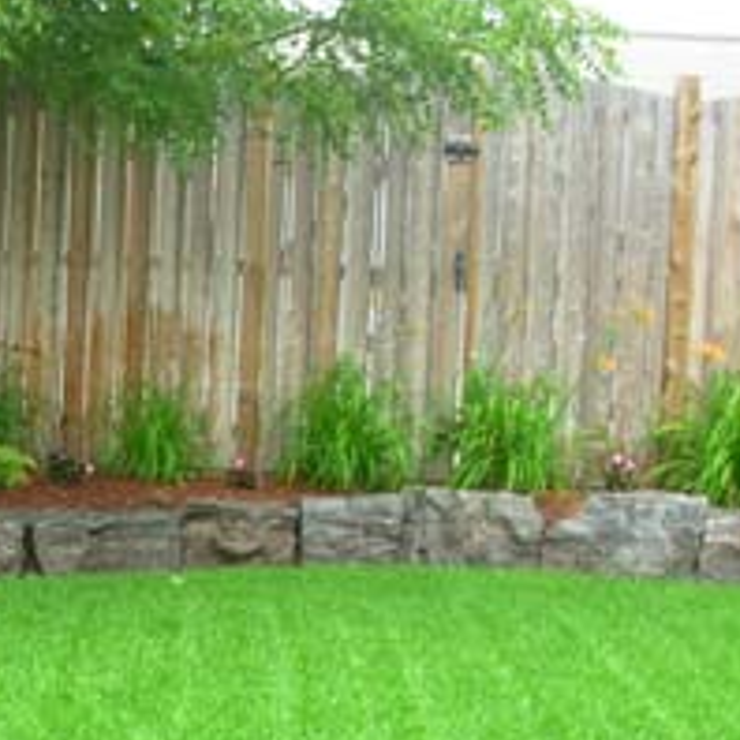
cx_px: -110
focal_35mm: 87
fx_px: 2104
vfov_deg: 19.8
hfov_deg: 19.0
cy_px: 549
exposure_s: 1/148
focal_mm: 6.3
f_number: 2.9
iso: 50
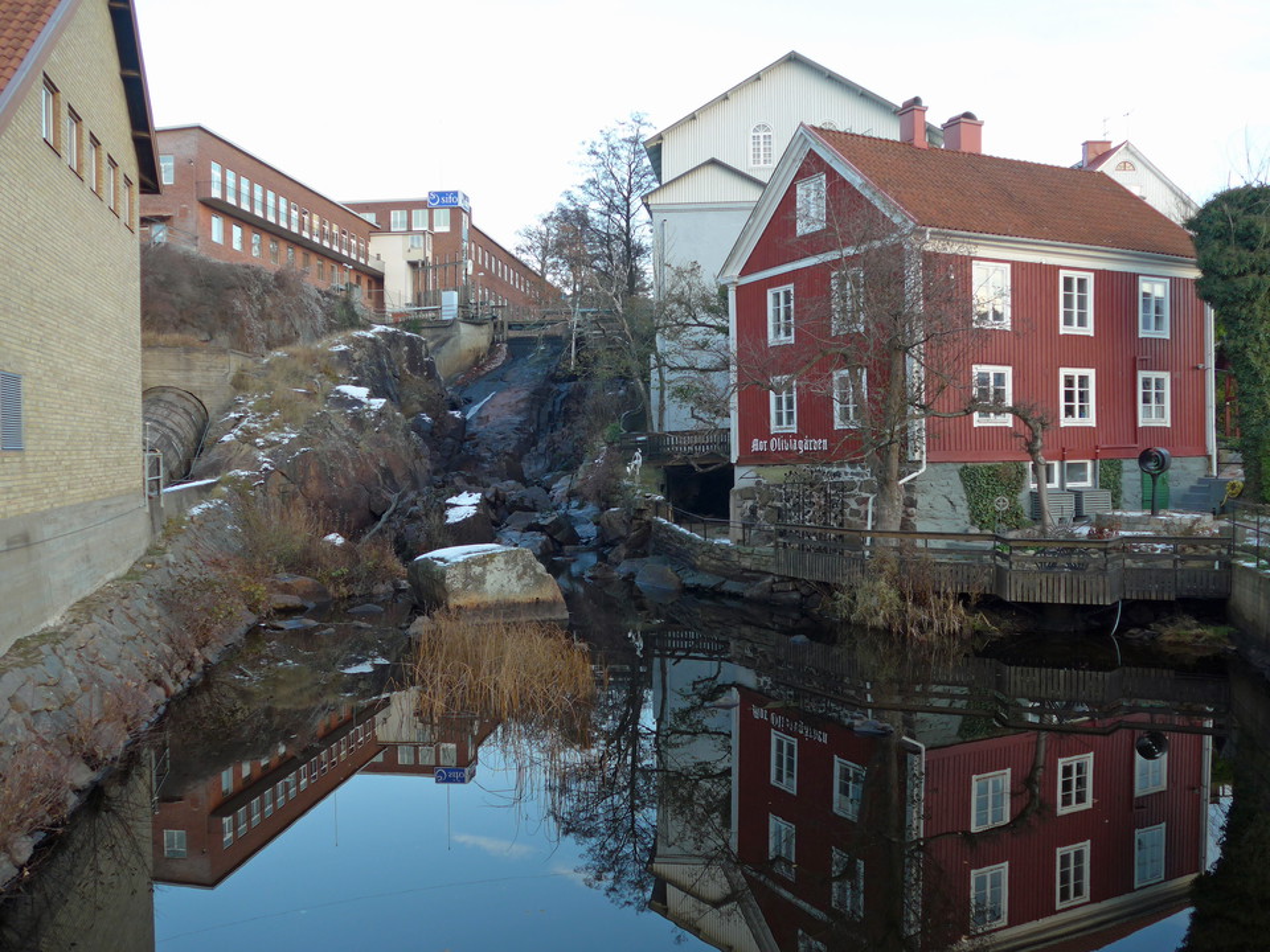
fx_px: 1064
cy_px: 476
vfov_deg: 48.2
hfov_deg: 61.7
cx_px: 635
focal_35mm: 29
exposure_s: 1/60
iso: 100
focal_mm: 6
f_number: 2
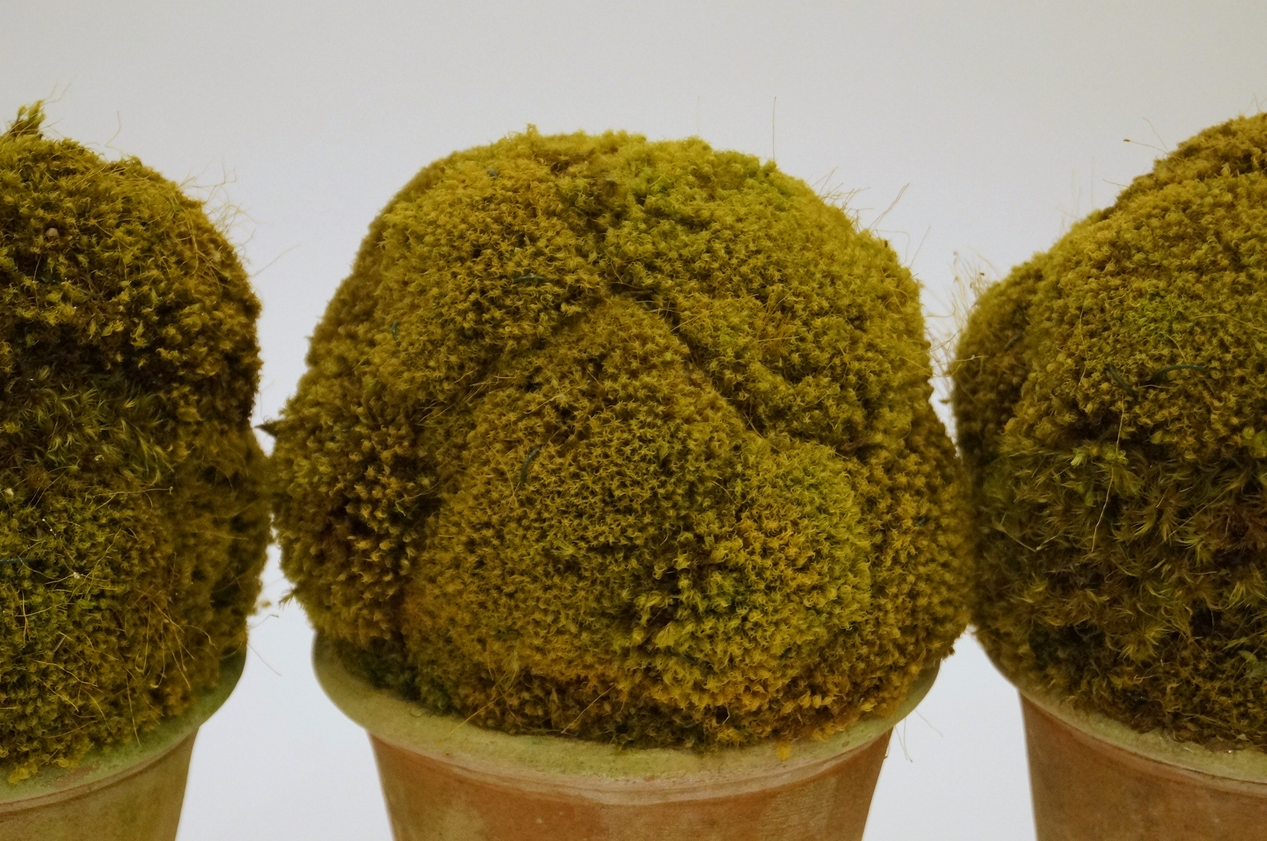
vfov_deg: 16.5
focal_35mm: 82
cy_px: 420
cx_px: 634
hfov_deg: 24.7
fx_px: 2899
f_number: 5.6
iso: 3200
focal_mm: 55
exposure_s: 1/60
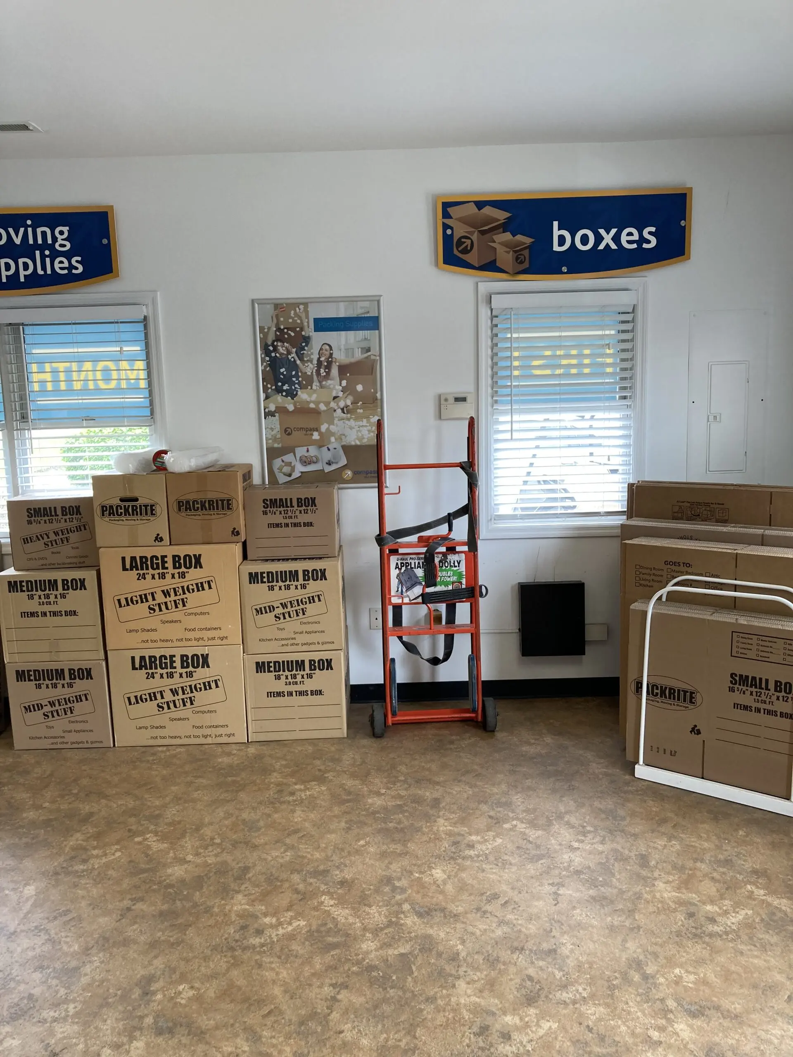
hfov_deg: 49.7
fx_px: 855
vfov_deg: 63.4
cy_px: 528
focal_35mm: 28
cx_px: 396
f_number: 1.8
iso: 64
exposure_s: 1/121
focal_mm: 3.99
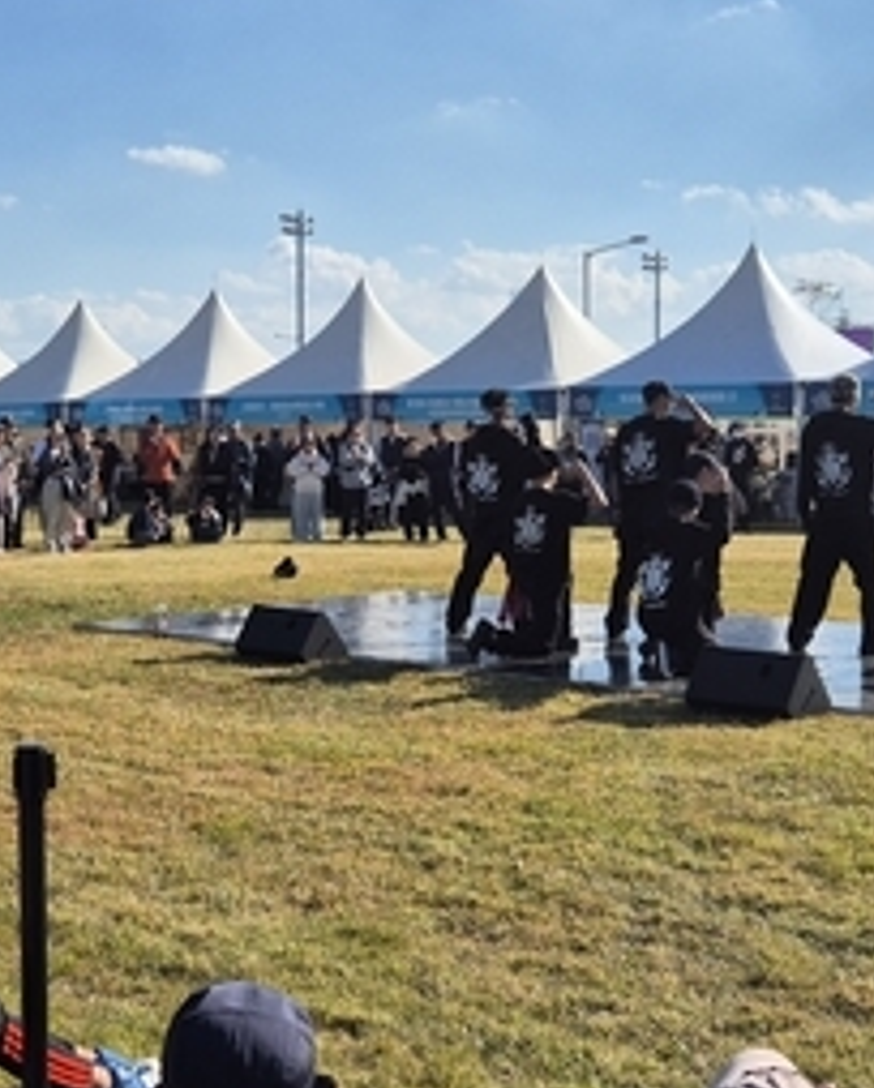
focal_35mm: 60
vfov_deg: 31.4
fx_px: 1935
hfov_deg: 25.4
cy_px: 523
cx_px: 394
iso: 25
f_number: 1.8
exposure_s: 1/2552
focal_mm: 5.4
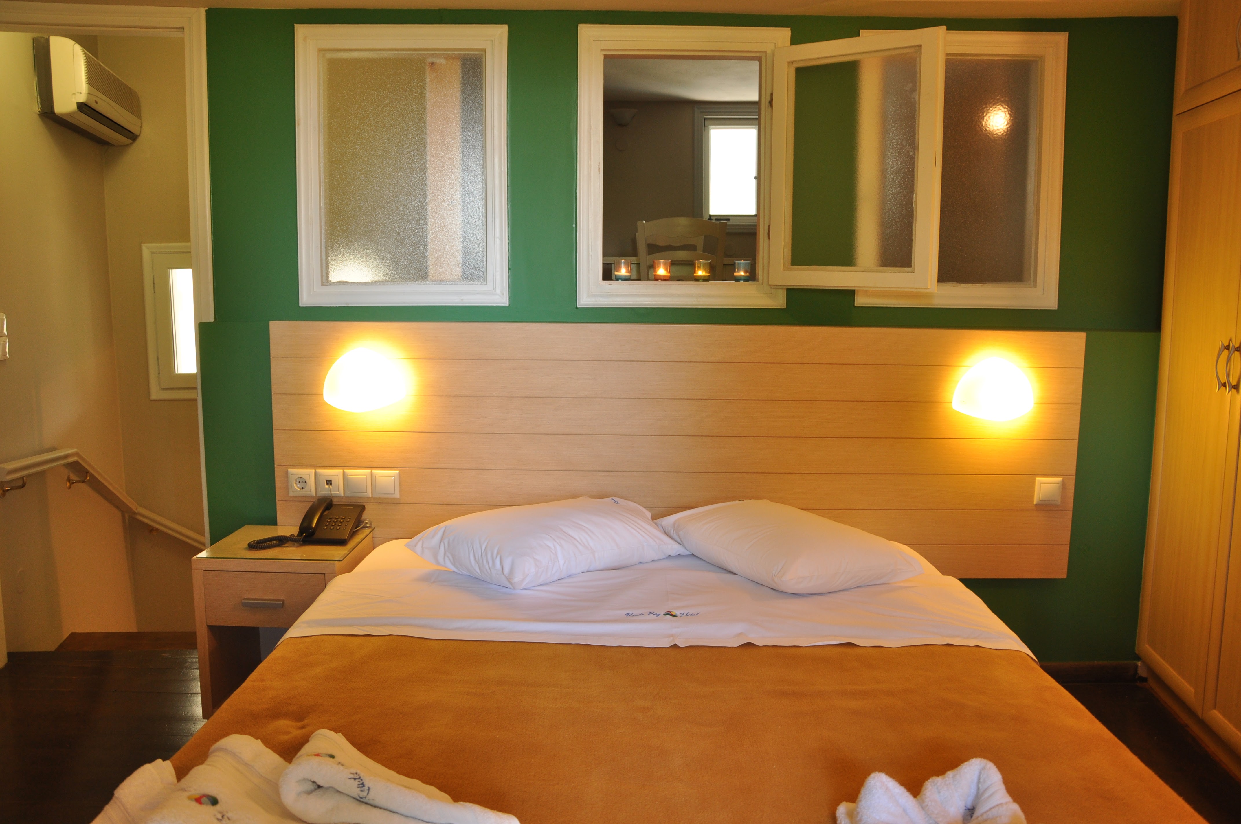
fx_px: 930
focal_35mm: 27
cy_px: 412
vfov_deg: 47.8
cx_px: 620
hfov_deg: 67.4
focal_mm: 18
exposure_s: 1/15
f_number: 5.6
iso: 400
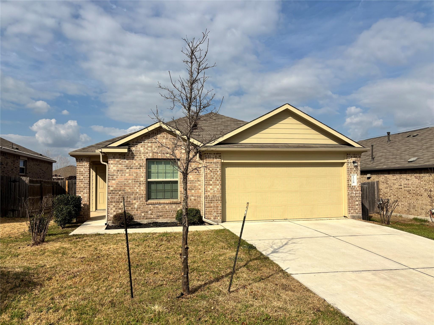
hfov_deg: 67.3
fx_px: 326
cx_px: 217
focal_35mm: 26
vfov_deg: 53.1
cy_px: 162
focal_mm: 5.96
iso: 50
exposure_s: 1/7692
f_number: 1.6
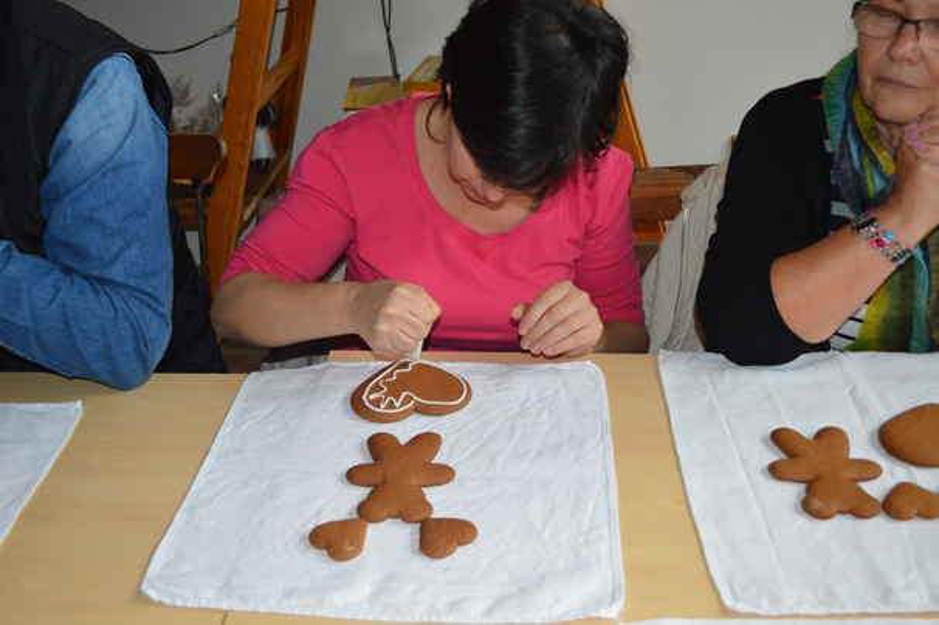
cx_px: 470
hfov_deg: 49.6
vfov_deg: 34.2
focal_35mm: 39
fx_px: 1016
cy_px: 312
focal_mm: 26
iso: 400
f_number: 4.2
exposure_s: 1/60
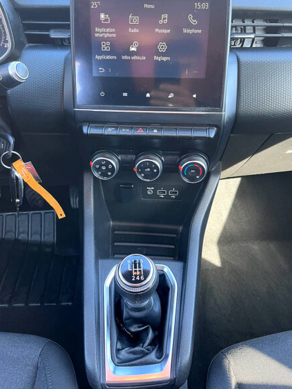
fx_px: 315
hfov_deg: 49.8
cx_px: 143
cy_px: 184
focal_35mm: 28
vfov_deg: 63.4
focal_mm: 5.1
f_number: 1.6
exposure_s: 1/60
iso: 160
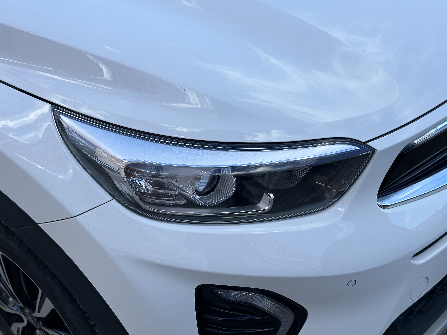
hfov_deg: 39.7
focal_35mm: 48
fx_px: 620
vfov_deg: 30.3
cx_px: 224
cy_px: 168
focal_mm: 6.86
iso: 64
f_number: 1.78
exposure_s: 1/1227
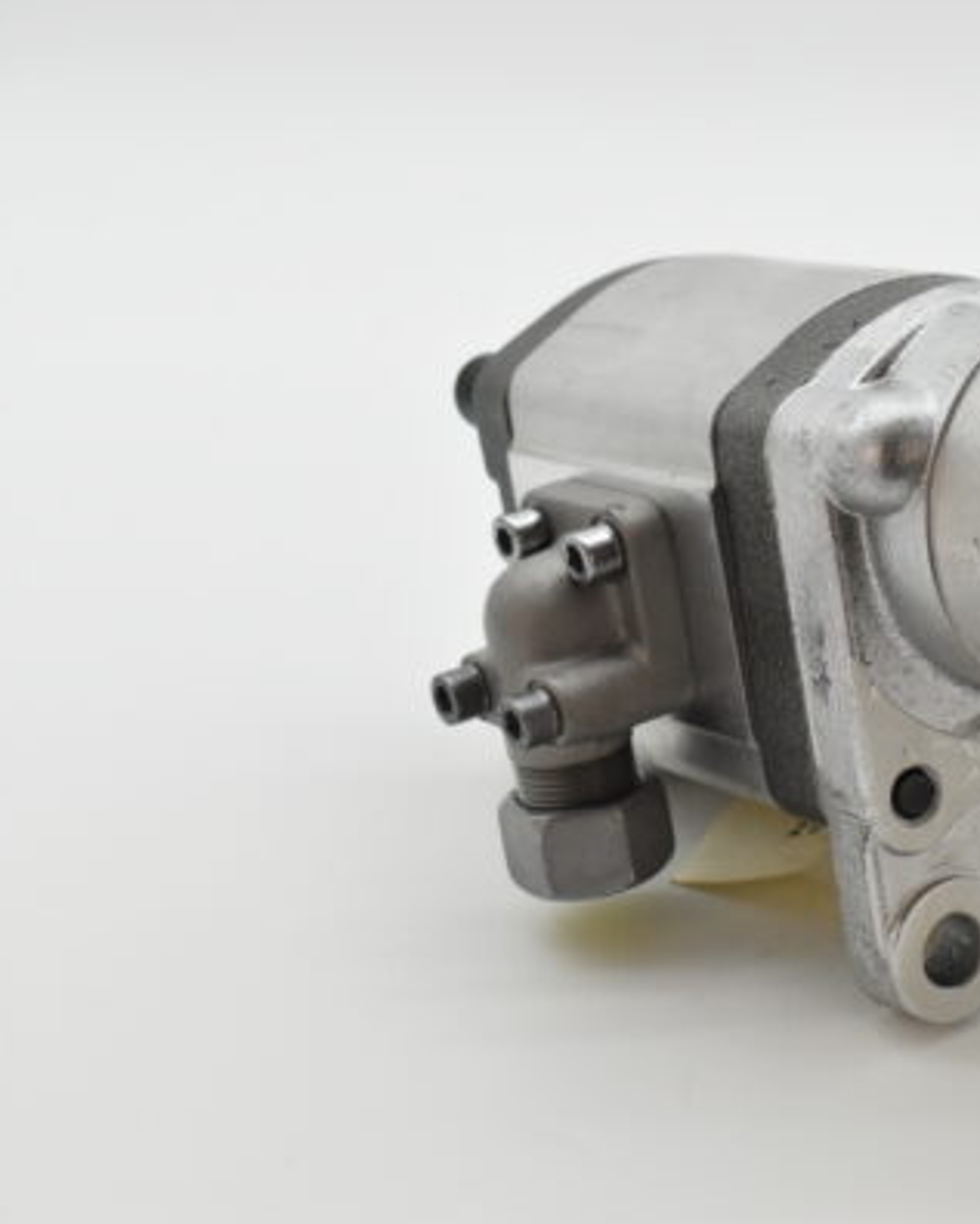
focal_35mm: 81
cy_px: 612
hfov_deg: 18.6
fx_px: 2936
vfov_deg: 23.6
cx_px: 890
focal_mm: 38
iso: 1600
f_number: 8
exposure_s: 1/1250
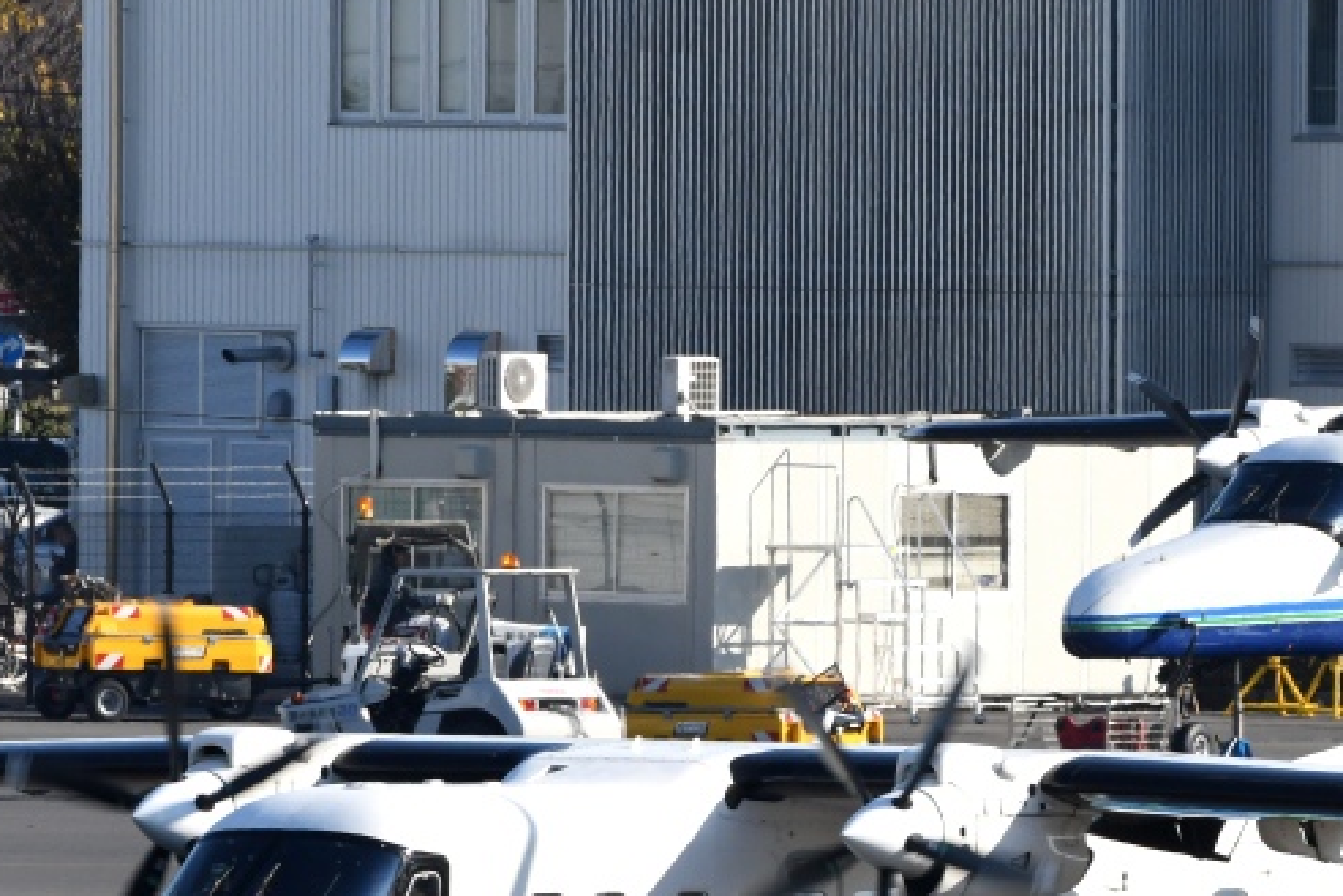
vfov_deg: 1.1
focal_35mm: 1215
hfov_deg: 1.7
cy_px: 824
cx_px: 1049
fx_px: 45337
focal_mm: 390
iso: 400
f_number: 8
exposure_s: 1/800
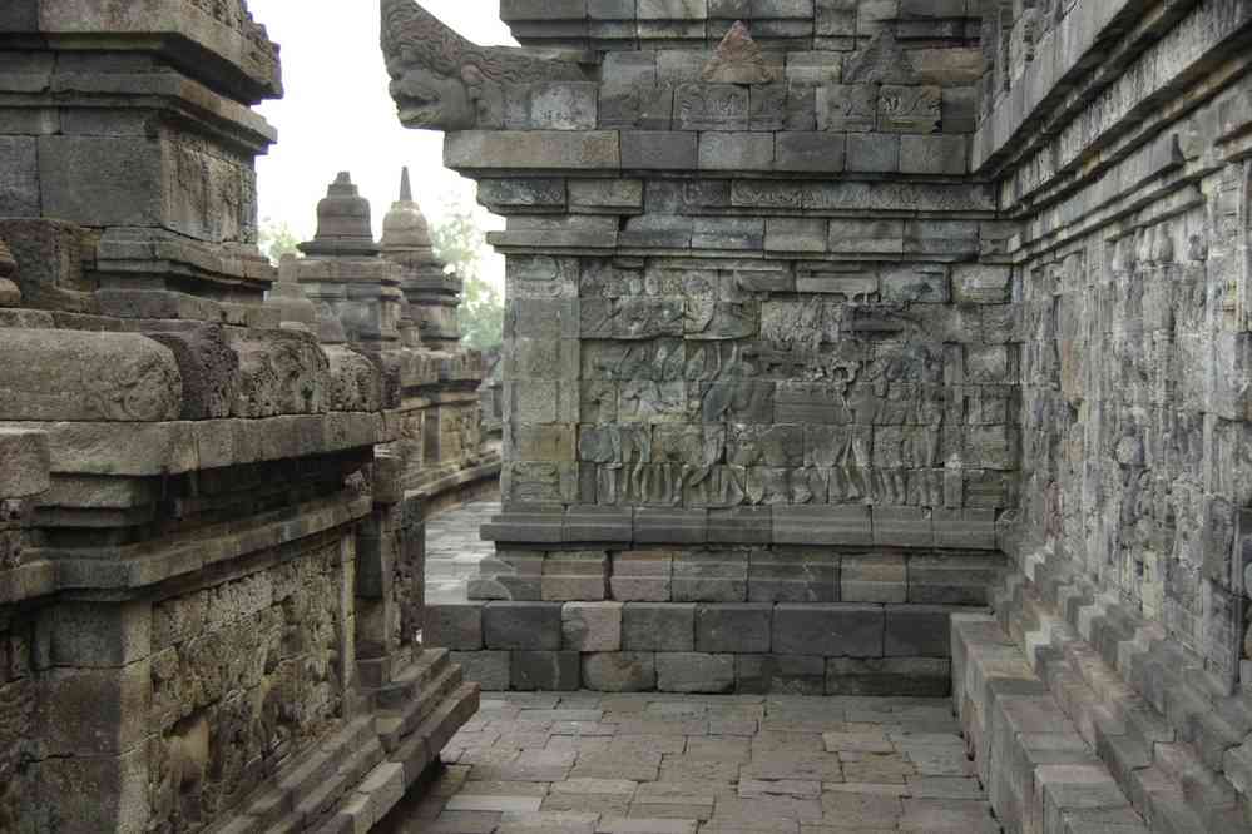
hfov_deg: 34.5
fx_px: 2017
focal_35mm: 58
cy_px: 417
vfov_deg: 23.4
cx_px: 626
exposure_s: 1/45
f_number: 4.5
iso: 200
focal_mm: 38.6
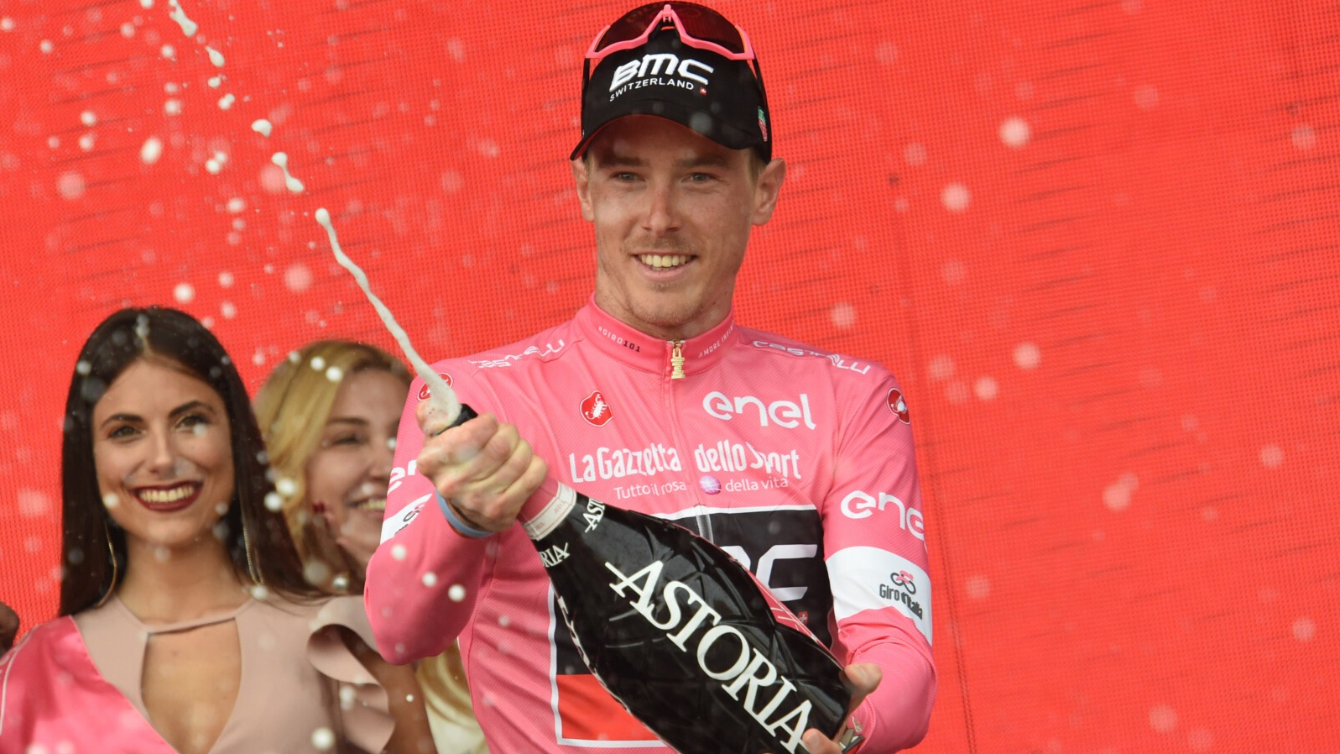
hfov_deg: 7.1
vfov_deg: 4.0
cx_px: 670
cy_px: 392
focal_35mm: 304
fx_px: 10801
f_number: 8
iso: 4000
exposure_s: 1/1000
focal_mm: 290
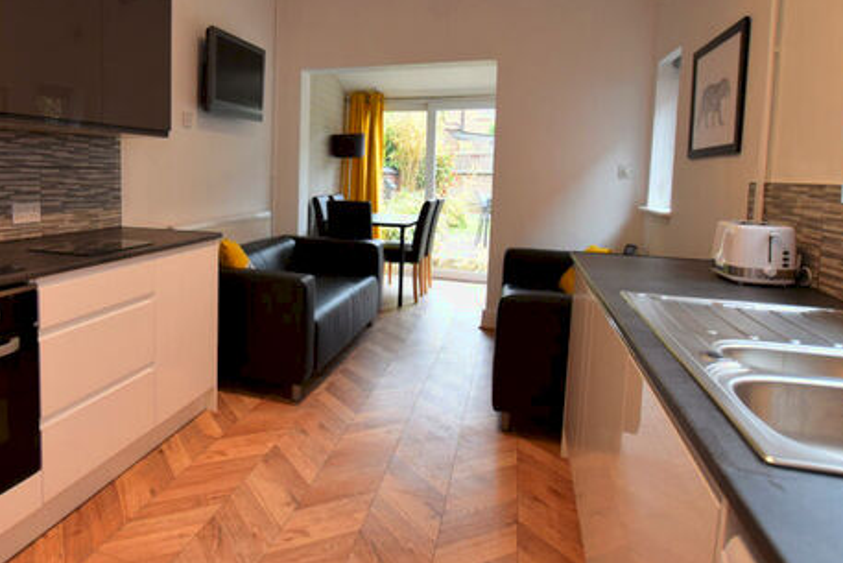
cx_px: 277
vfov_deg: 54.6
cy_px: 217
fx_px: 539
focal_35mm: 23
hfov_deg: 73.6
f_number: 4
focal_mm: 10
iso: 800
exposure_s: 1/60
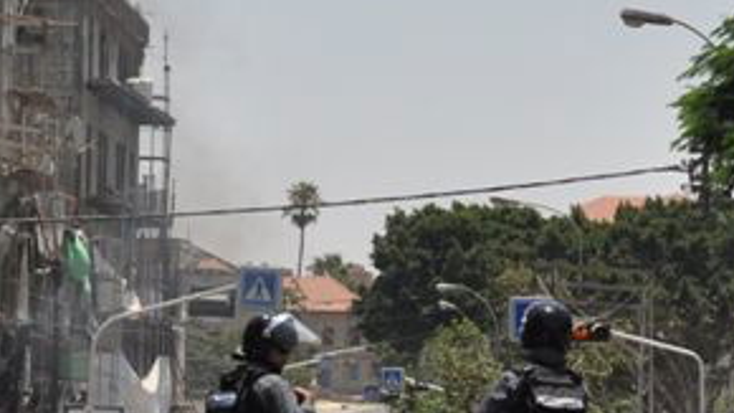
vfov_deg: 6.3
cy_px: 269
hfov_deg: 11.1
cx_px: 321
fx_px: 3772
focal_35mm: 194
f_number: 9
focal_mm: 35
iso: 400
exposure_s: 1/1600
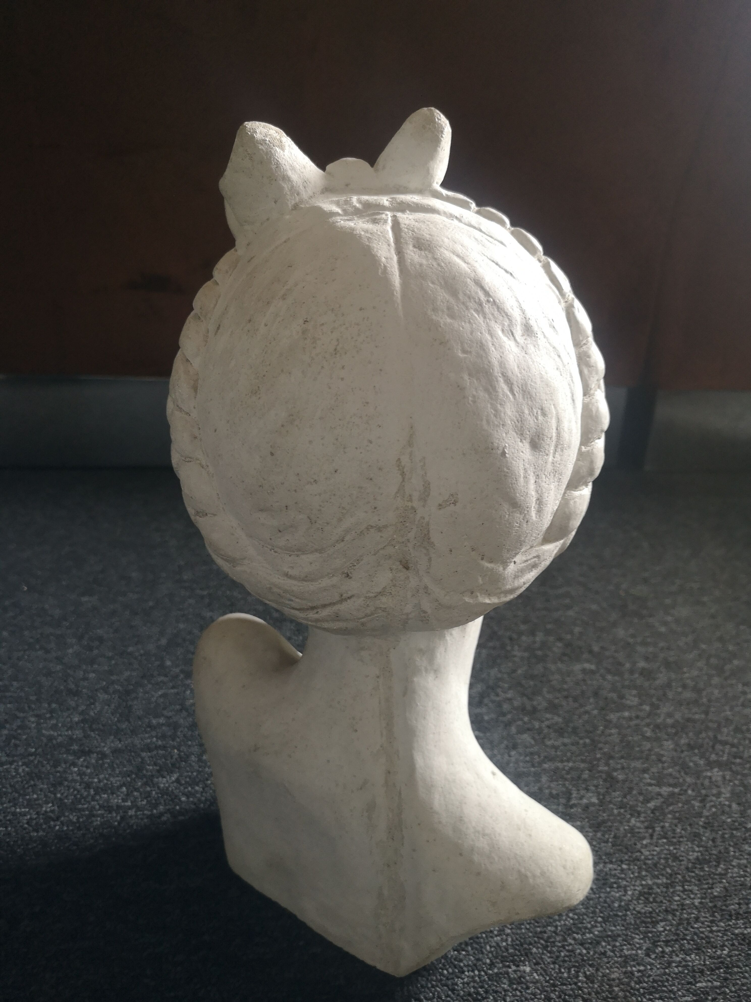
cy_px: 501
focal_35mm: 27
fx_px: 781
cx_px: 376
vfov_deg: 65.3
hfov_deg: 51.4
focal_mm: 3.95
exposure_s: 1/50
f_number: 1.8
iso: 200
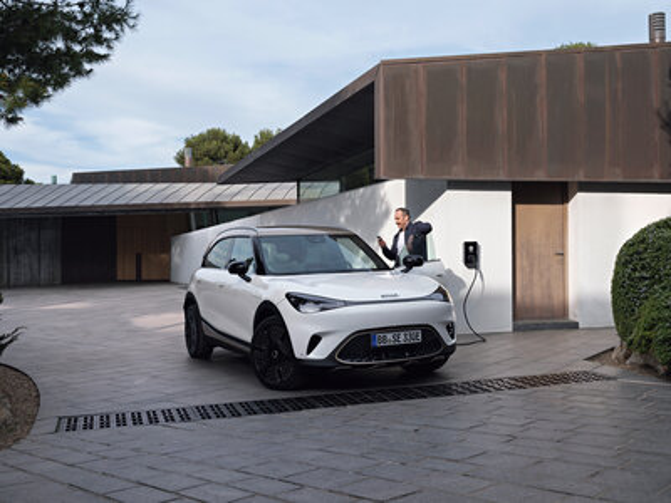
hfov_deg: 54.0
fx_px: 659
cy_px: 252
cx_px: 336
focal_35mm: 34
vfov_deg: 41.8
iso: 250
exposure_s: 1/160
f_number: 11
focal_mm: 43.3
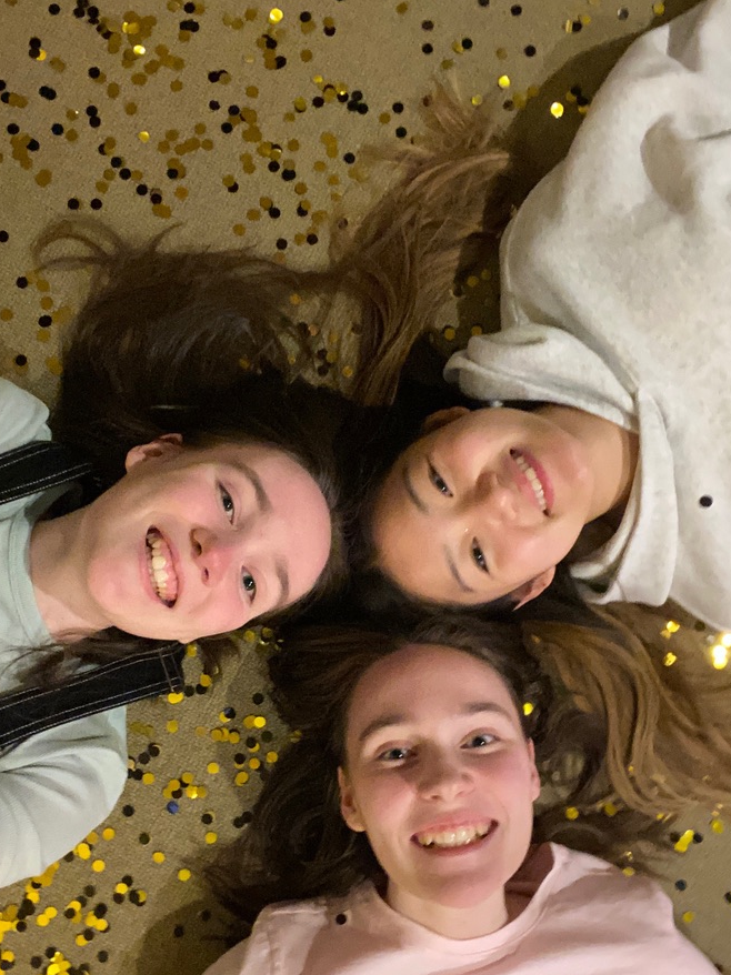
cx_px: 312
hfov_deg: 40.6
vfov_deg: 52.4
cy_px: 566
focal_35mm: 35
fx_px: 986
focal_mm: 2.71
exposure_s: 1/17
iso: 640
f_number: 2.2
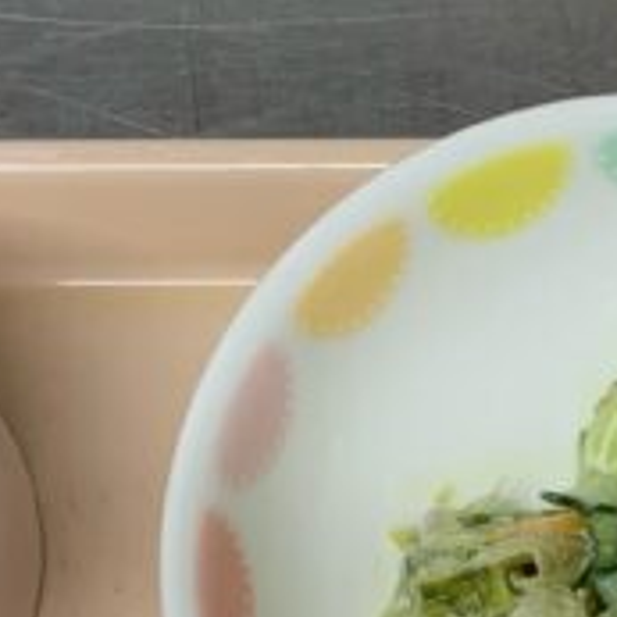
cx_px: 542
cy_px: 931
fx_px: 2057
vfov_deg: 15.7
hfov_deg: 16.9
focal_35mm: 102
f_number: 1.8
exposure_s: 1/60
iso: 64
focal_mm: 4.25
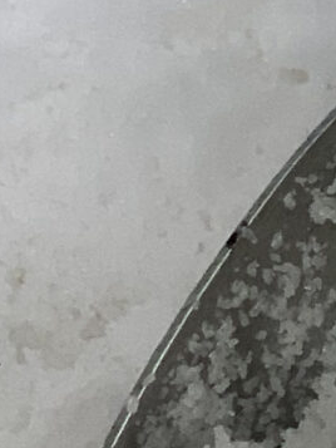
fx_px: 4824
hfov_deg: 3.9
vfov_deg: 5.2
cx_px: 859
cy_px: 981
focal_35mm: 373
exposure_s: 1/122
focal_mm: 6
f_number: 2.4
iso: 80
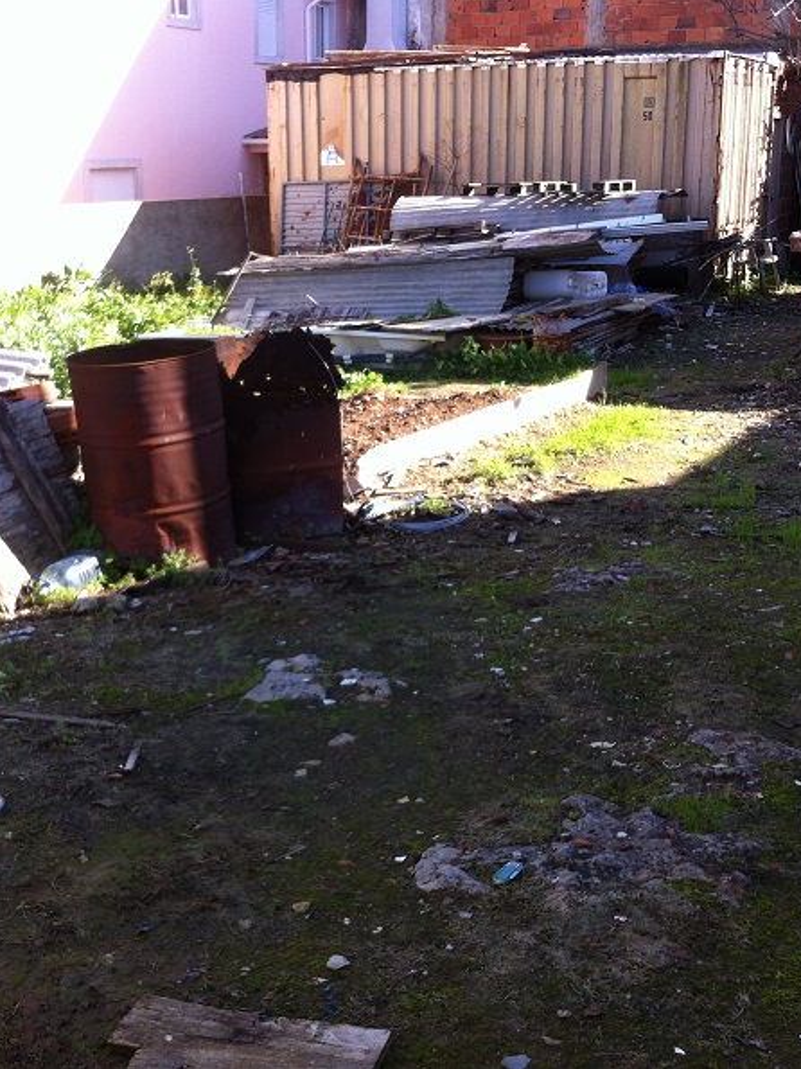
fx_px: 1451
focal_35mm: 47
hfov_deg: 30.8
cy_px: 534
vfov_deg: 40.4
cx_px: 330
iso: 80
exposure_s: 1/265
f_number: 2.8
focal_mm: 3.85
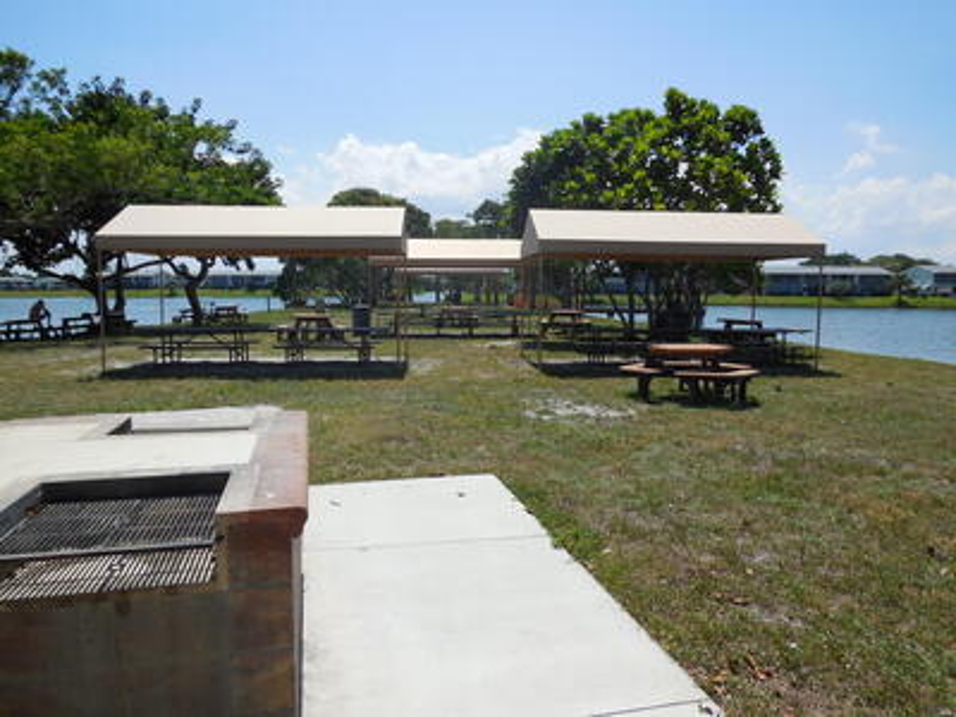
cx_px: 478
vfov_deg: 54.9
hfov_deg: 69.4
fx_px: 690
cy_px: 358
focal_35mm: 25
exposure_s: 1/640
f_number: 6.2
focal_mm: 4.5
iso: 125
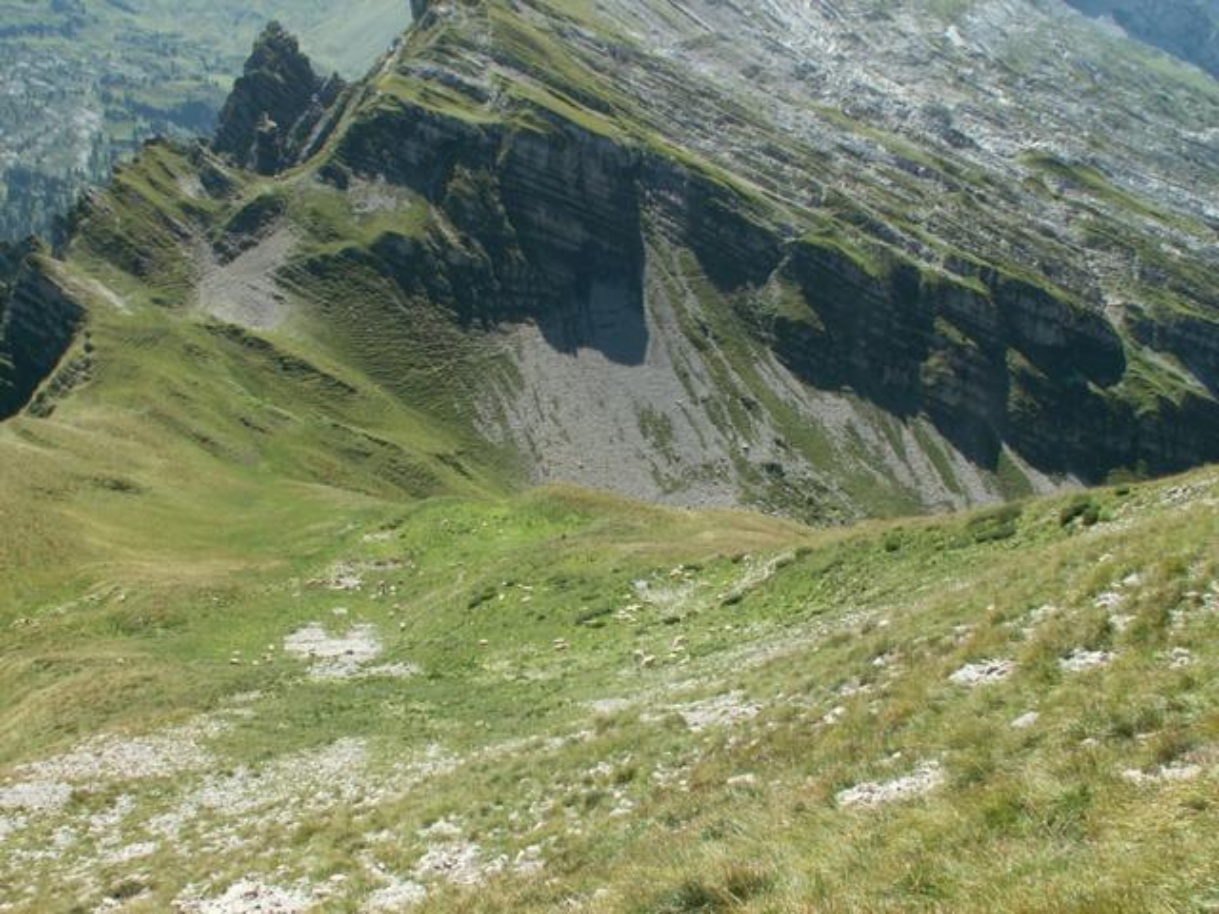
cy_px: 457
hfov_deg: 52.6
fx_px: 1233
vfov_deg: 40.7
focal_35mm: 35
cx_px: 610
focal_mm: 5.86
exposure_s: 1/125
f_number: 5.6
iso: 50
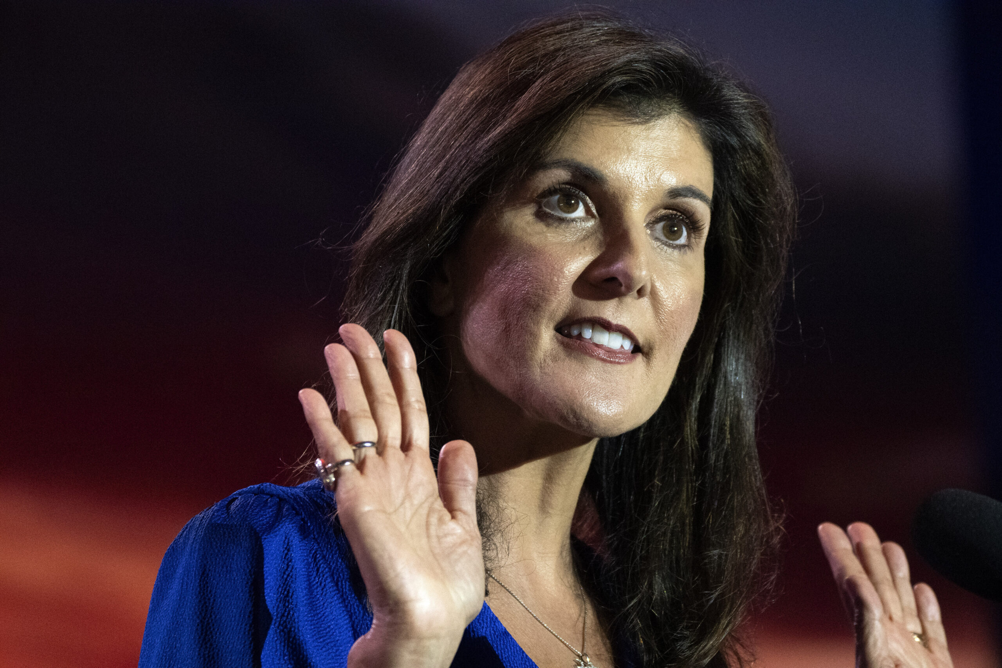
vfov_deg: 4.6
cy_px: 334
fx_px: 8350
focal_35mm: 300
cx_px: 501
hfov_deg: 6.9
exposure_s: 1/320
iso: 6400
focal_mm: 200
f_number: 5.6
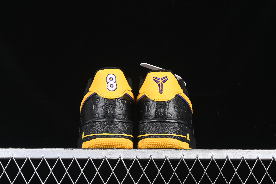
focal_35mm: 75
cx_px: 138
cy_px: 92
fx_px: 575
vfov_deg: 18.2
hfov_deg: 27.0
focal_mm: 50
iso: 160
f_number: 6.3
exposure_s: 1/60
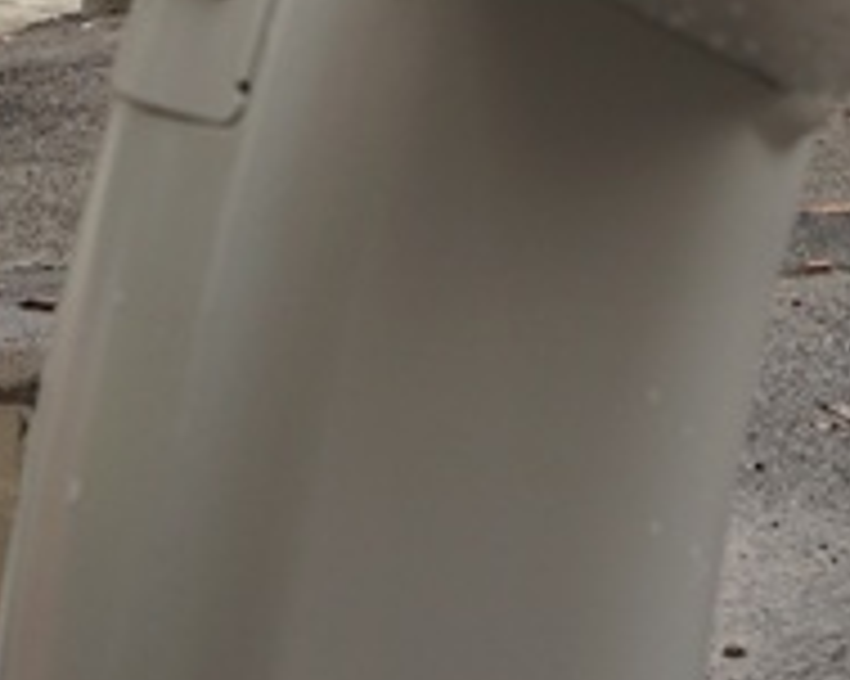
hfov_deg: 15.8
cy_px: -736
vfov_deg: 11.3
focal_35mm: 122
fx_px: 3068
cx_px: 364
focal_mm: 16
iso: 100
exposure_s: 1/100
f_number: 5
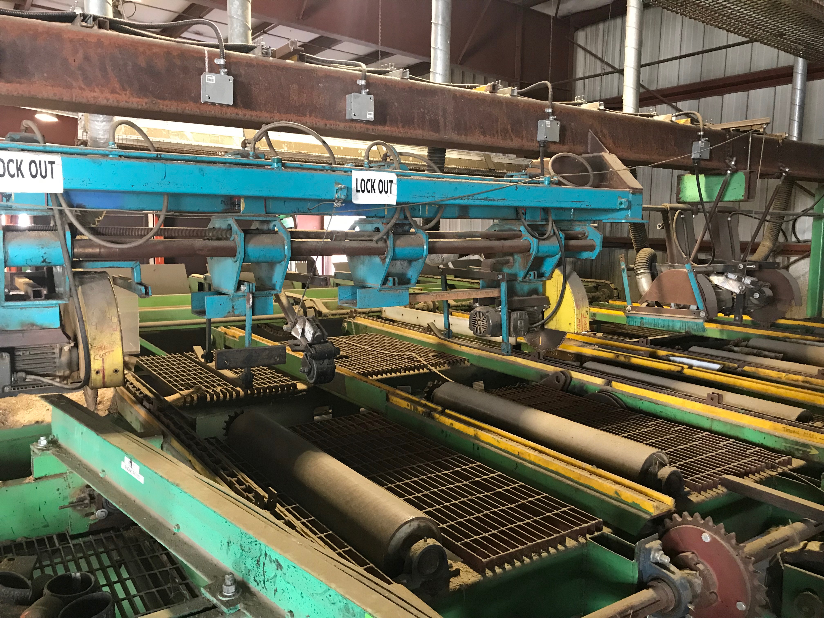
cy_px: 309
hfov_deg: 63.4
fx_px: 667
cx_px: 412
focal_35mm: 28
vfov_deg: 49.7
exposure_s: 1/15
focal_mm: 3.99
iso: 64
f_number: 1.8
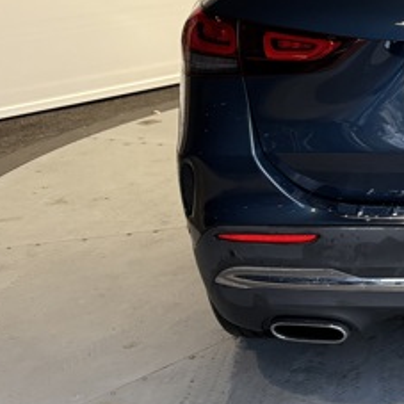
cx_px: 589
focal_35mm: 81
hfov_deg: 19.0
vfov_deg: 21.4
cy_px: 182
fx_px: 1070
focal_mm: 5.96
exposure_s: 1/100
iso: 100
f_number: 1.6
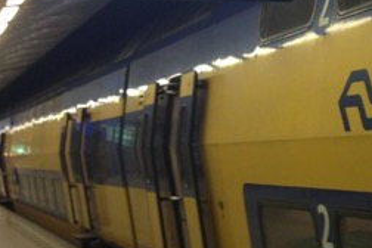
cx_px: 495
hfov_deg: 17.5
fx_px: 1126
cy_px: 162
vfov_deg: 12.6
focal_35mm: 109
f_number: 2.4
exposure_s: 1/20
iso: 80
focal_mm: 4.12
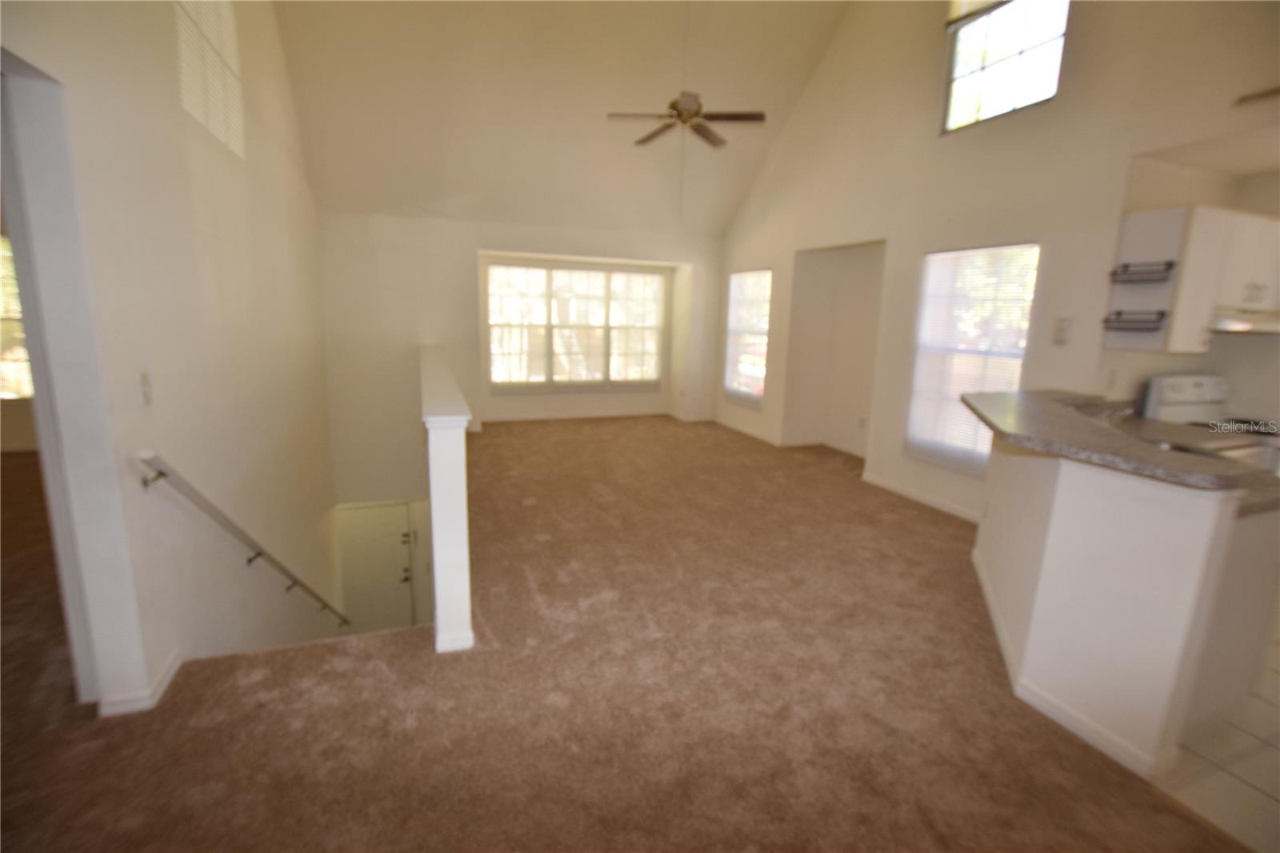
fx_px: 533
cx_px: 640
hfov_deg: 100.4
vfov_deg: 77.3
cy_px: 426
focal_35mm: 15
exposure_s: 1/100
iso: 800
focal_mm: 10
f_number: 5
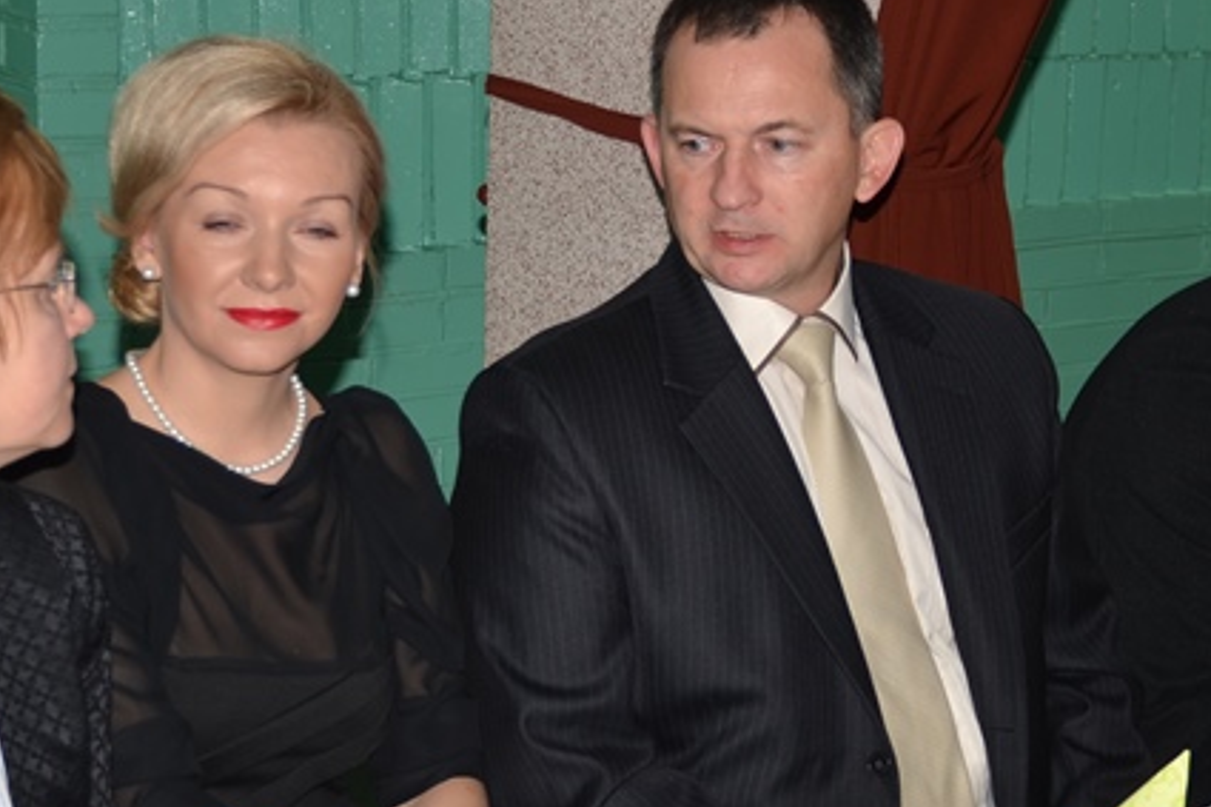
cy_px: 366
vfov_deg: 17.3
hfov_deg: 25.7
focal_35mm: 79
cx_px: 695
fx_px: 2656
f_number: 4.2
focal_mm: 28
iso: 100
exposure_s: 1/60
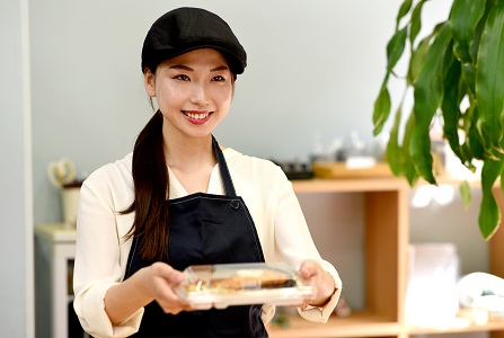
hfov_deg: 19.4
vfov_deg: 13.1
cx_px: 252
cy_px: 169
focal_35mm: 105
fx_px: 1473
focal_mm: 105
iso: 450
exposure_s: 1/125
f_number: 2.8
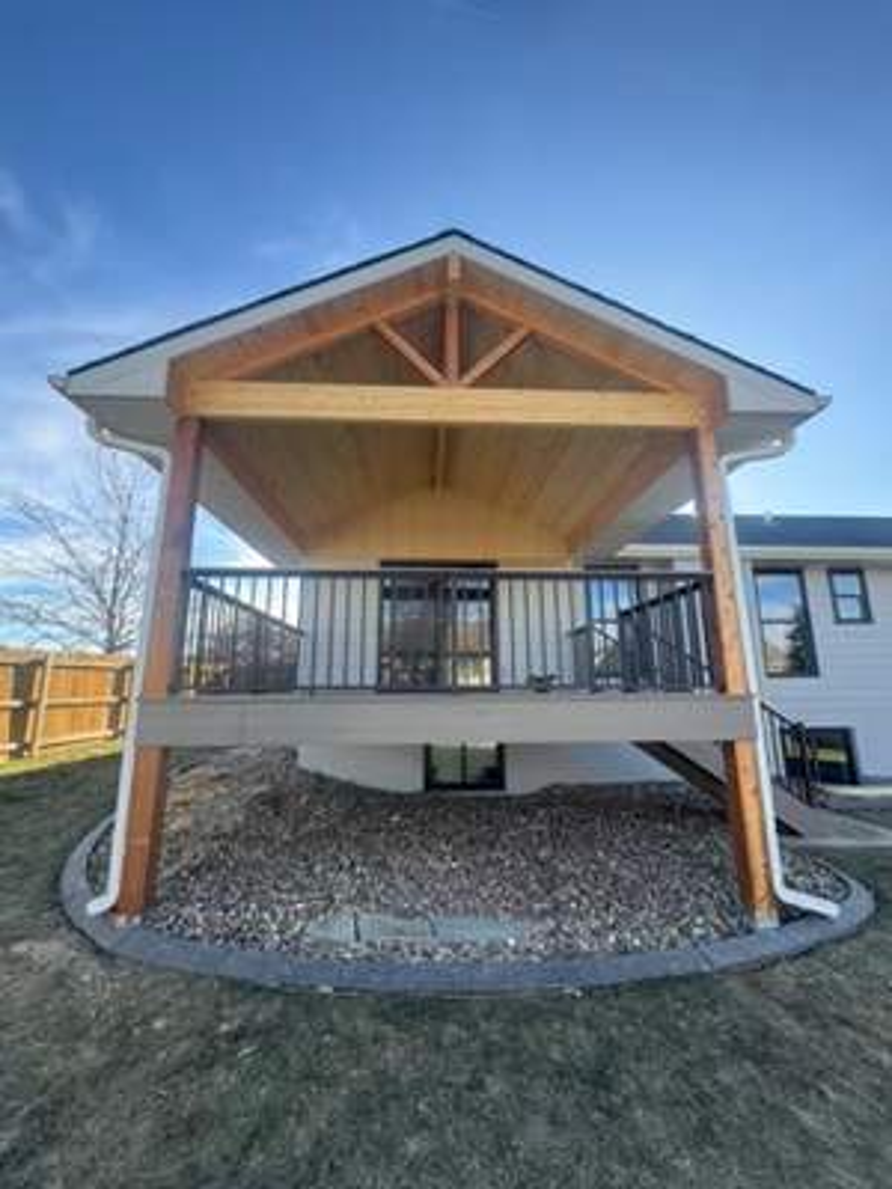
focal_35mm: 14
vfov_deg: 102.1
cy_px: 594
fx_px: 481
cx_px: 446
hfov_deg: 85.7
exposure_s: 1/197
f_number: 2.2
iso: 40
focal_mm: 2.22
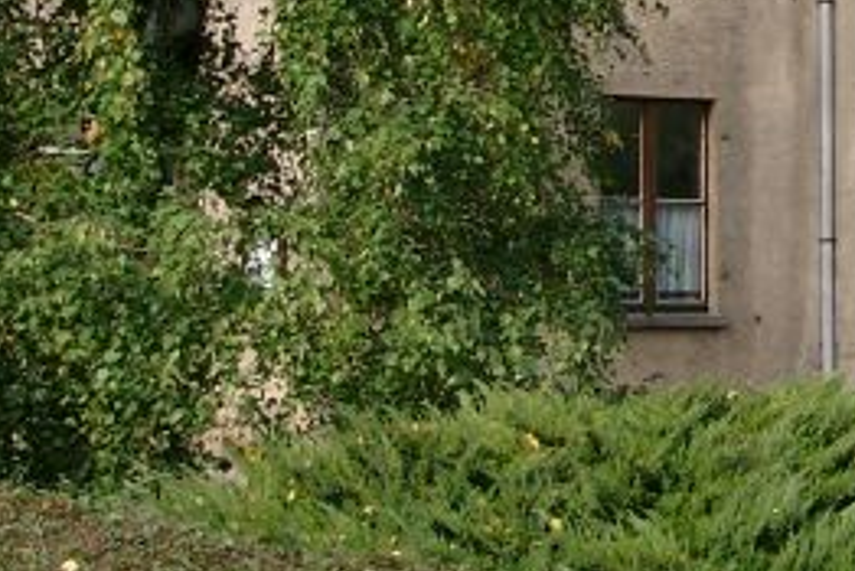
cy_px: -140
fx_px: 3398
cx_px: 1113
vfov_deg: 9.5
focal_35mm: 143
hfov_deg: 13.8
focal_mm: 9.29
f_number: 4
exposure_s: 1/205
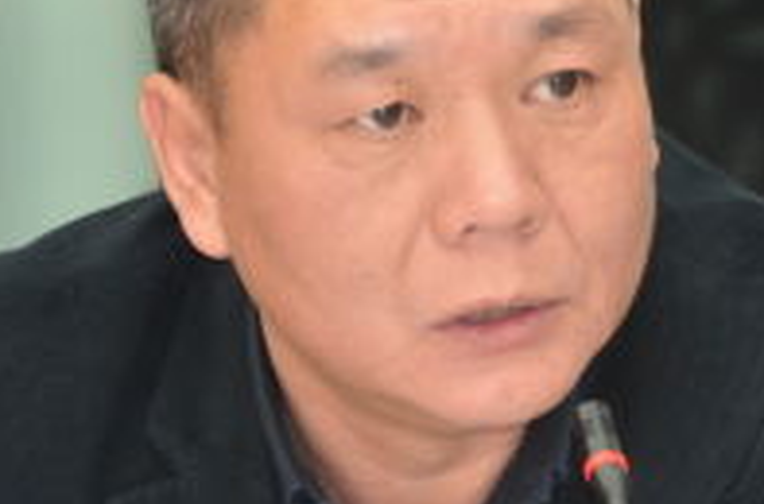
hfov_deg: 4.8
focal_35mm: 427
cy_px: 454
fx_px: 9033
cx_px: 291
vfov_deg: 3.2
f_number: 5
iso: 500
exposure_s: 1/60
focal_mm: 70
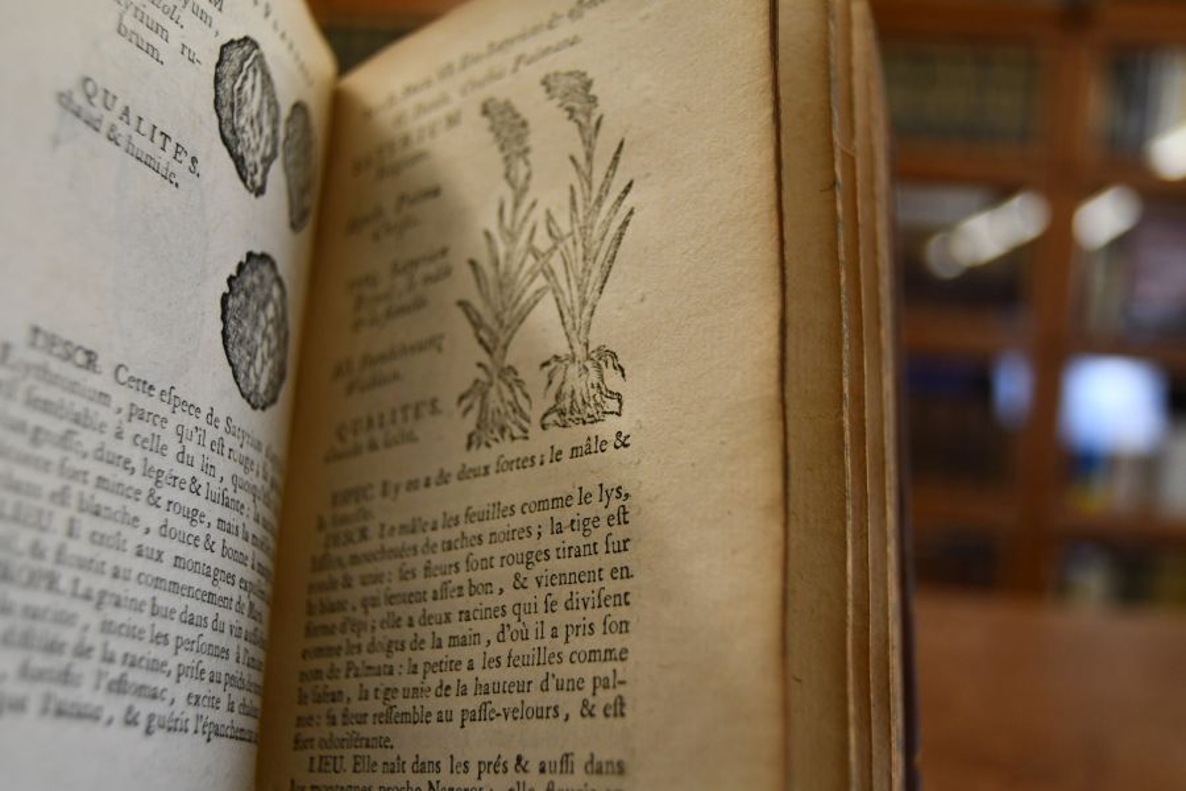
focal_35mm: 39
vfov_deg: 34.2
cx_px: 593
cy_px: 396
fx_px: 1285
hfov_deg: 49.6
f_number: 4
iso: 800
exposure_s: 1/250
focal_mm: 26
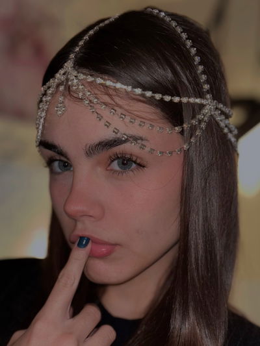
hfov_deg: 53.1
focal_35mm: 26
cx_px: 130
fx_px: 260
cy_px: 173
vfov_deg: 67.3
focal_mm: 5.96
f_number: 1.6
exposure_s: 1/4
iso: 64
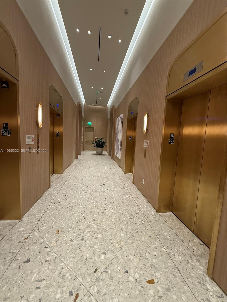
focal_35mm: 14
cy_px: 151
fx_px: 122
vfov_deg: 102.1
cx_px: 114
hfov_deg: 85.7
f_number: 2.2
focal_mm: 2.22
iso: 200
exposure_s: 1/120
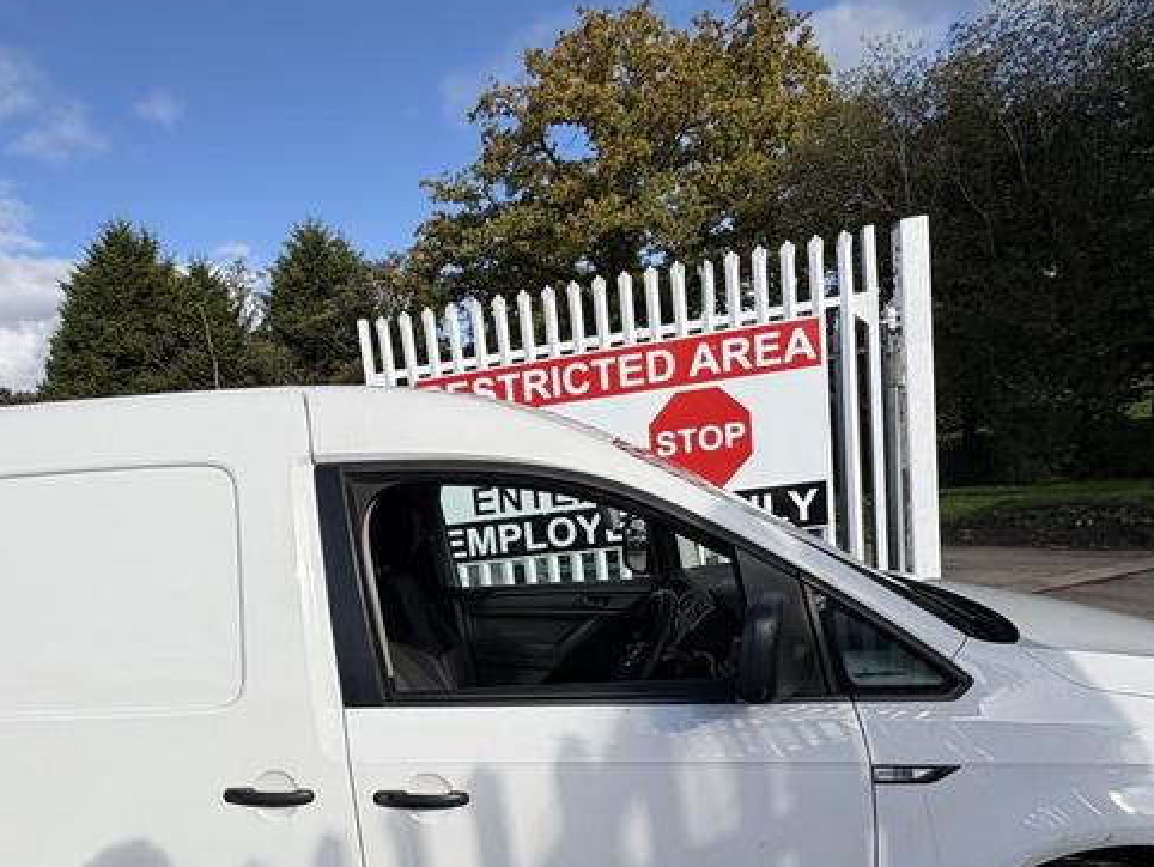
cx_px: 419
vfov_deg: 51.4
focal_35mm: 26
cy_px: 623
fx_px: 867
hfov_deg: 66.1
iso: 40
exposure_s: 1/2342
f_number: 2.2
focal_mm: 2.22
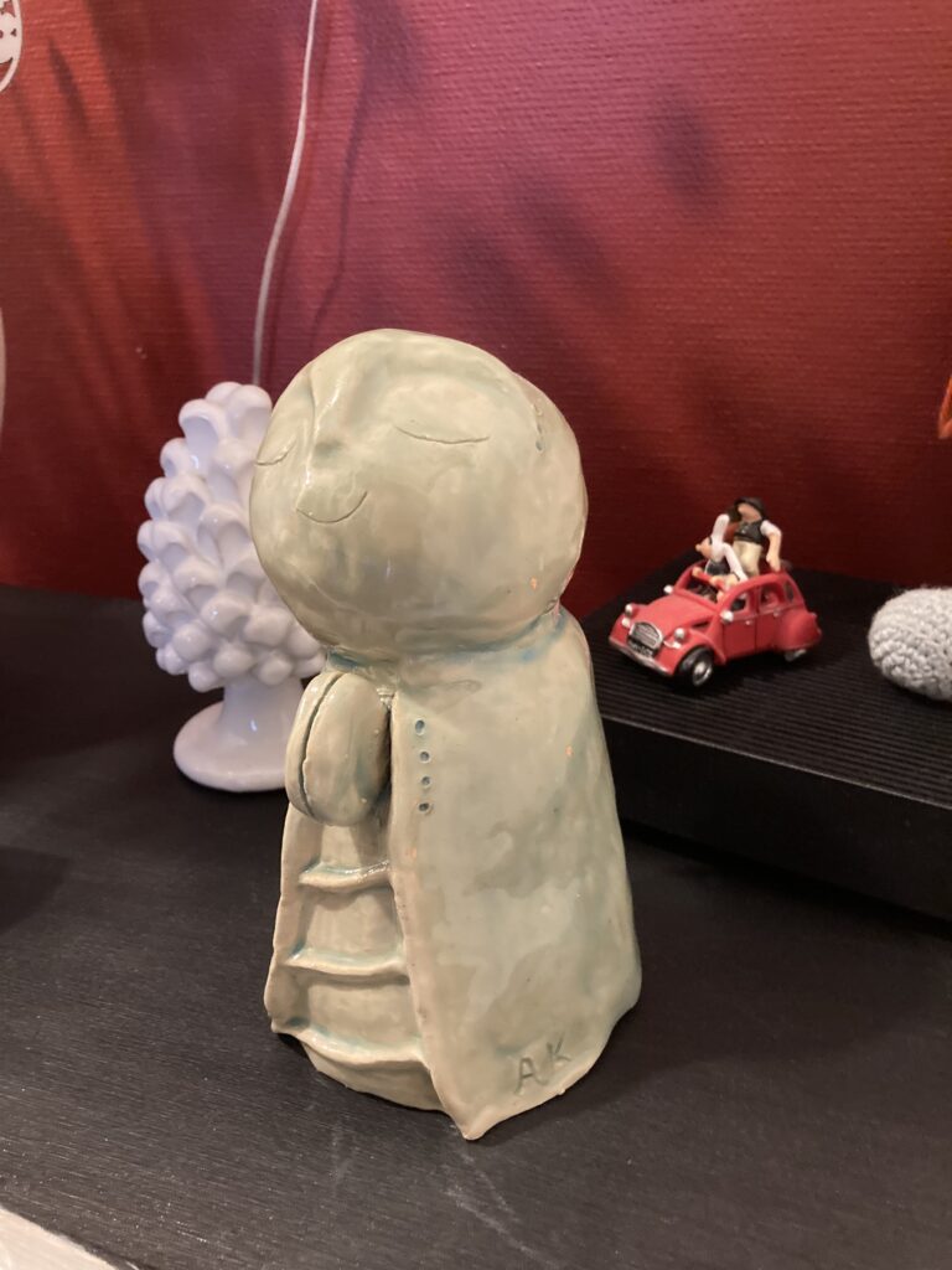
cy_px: 635
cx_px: 476
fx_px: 1027
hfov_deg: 49.7
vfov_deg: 63.4
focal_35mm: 28
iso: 640
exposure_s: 1/30
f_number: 1.8
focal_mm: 3.99
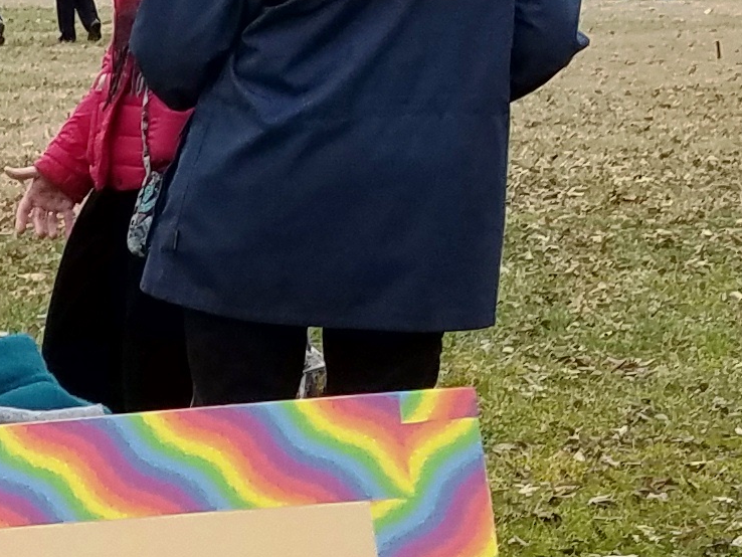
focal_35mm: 142
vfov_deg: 10.3
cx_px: -765
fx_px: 3045
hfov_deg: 12.2
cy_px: 665
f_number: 1.7
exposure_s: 1/140
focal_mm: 4.2
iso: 50
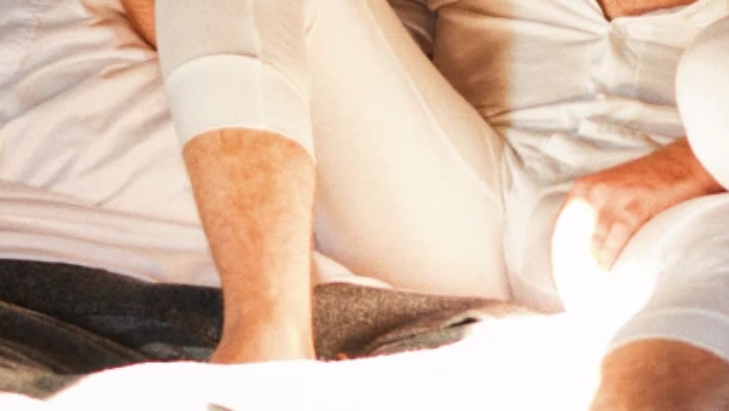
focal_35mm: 204
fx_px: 3944
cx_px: 793
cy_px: -22
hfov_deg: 10.4
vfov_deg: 5.9
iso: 125
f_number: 1.2
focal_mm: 27
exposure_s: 1/85
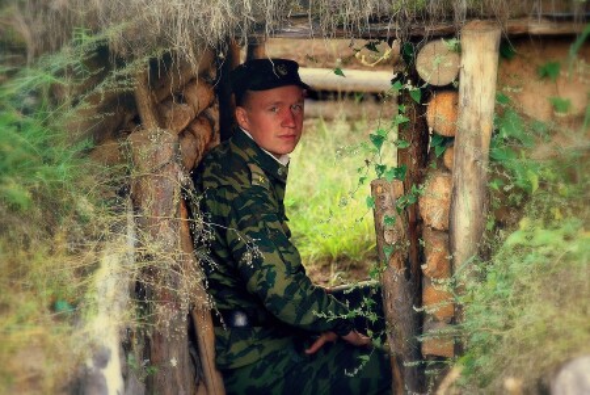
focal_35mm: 135
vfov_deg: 10.2
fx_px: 2215
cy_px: 198
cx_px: 295
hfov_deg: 15.2
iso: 200
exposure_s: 1/25
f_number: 5.6
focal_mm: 90
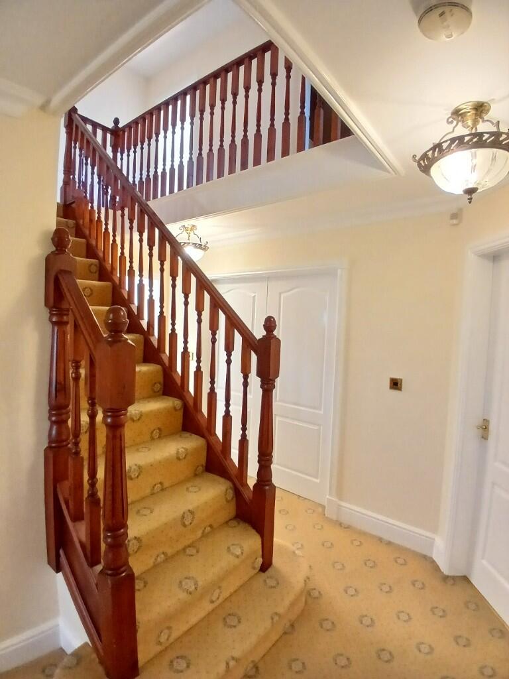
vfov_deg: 91.0
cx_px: 254
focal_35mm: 17
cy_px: 340
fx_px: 333
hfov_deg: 74.7
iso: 400
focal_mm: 1.4
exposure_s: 1/33.3
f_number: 2.2
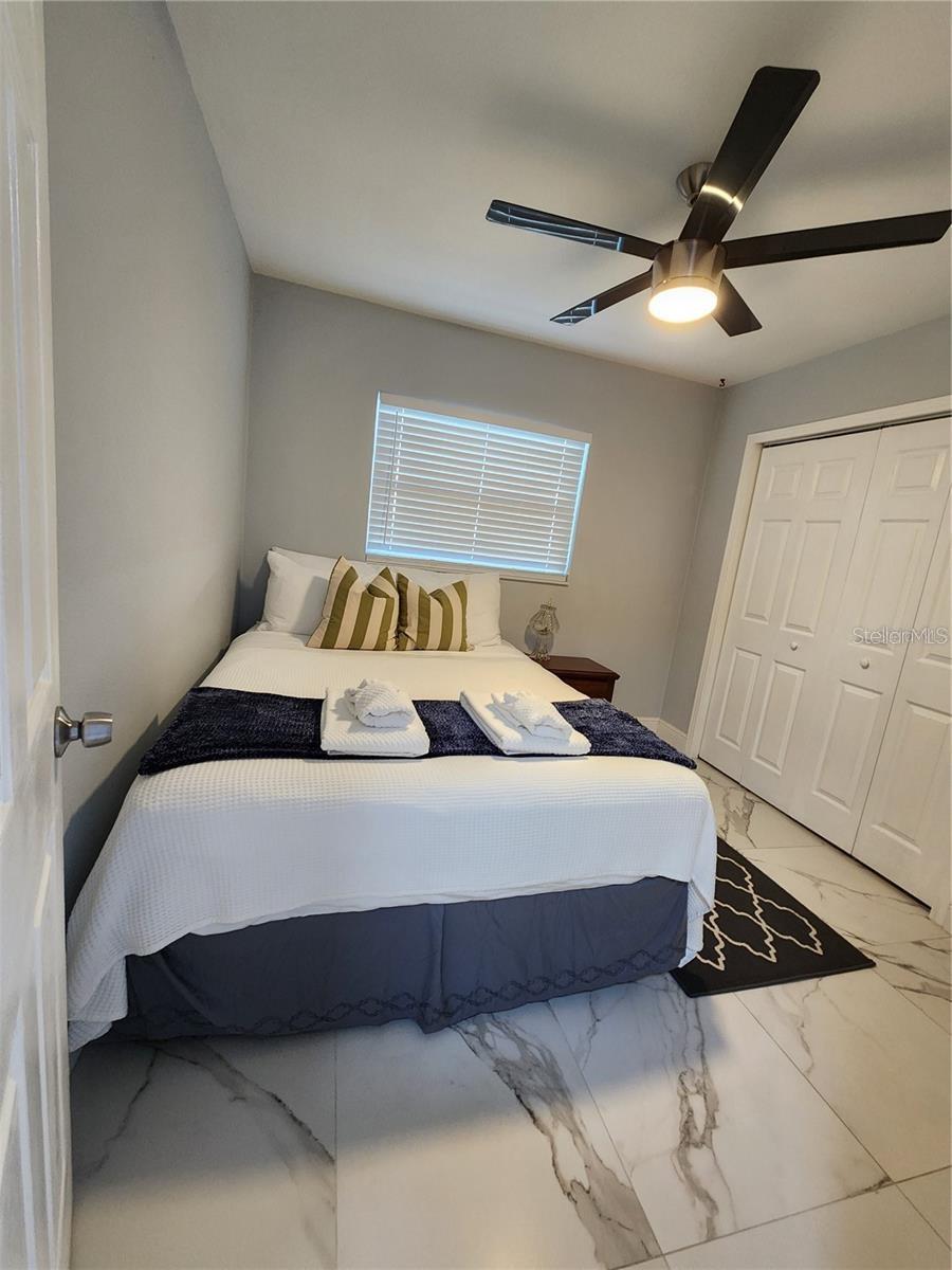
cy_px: 635
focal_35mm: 13
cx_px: 476
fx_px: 477
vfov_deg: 106.2
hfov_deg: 89.9
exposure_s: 1/60
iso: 400
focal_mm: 2.2
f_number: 2.2
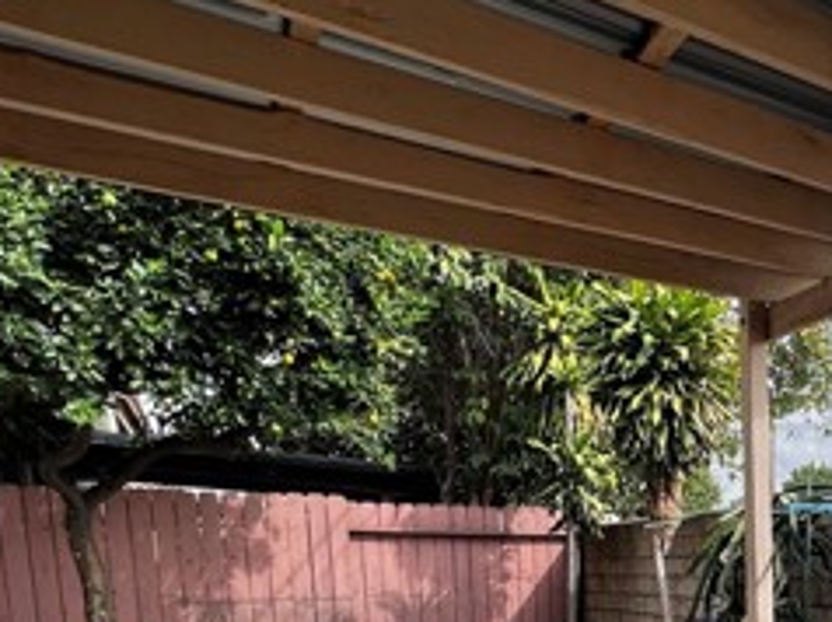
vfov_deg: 35.3
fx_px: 840
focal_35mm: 35
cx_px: 842
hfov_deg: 44.4
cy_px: 671
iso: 32
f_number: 1.8
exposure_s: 1/490
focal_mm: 1.57
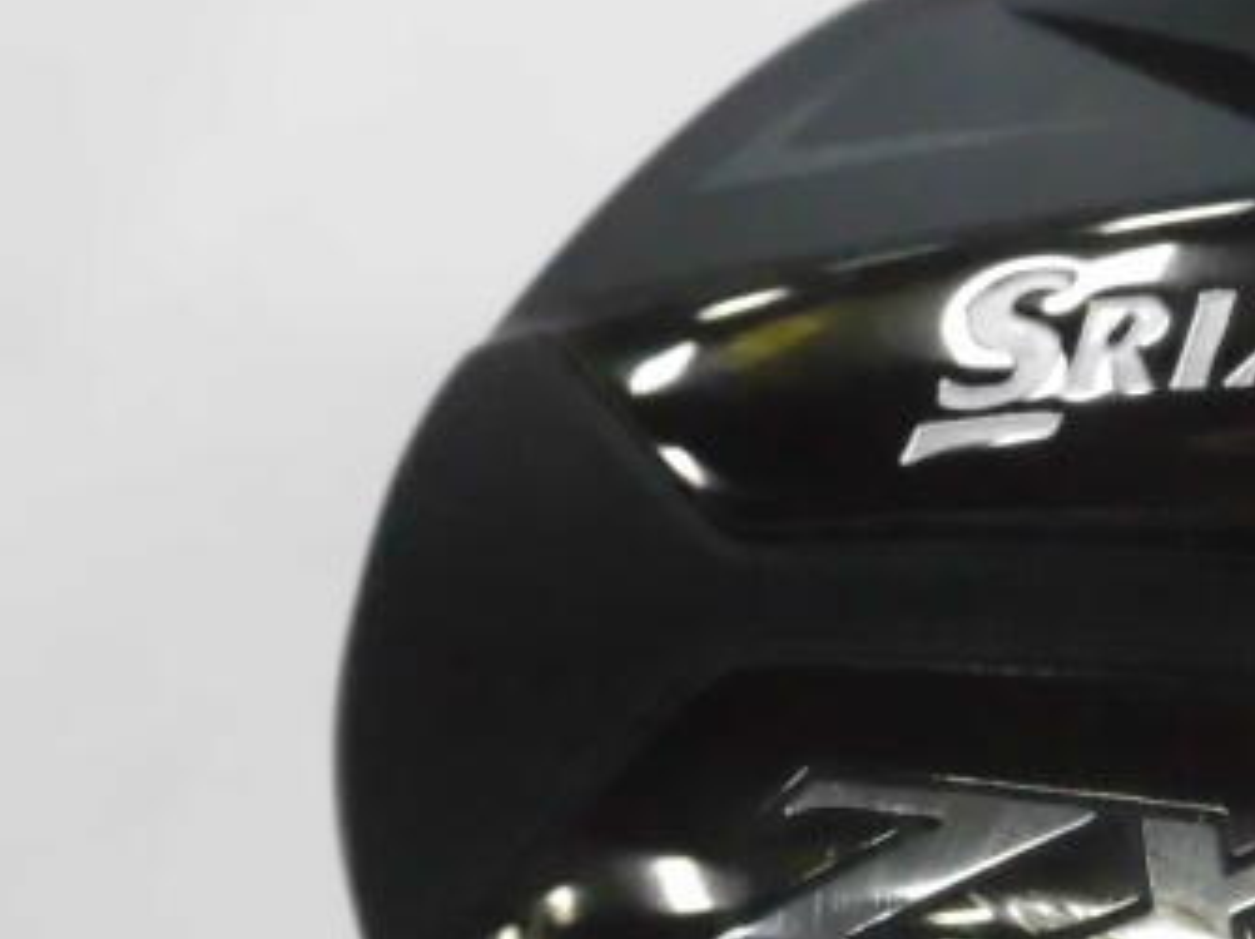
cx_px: 1319
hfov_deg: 26.4
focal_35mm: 69
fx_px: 2500
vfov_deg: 20.8
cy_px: 856
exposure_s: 1/200
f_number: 3.1
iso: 800
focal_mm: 4.3
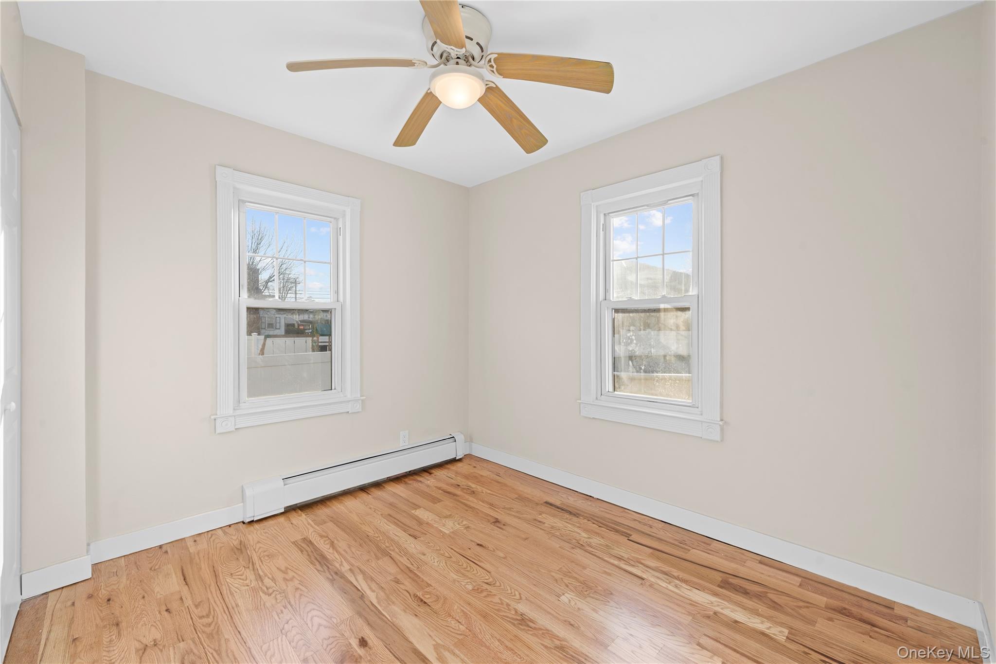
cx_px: 498
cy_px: 332
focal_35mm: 14
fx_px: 387
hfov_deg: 104.3
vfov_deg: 81.2
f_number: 10
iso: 250
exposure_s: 1/8
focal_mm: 14
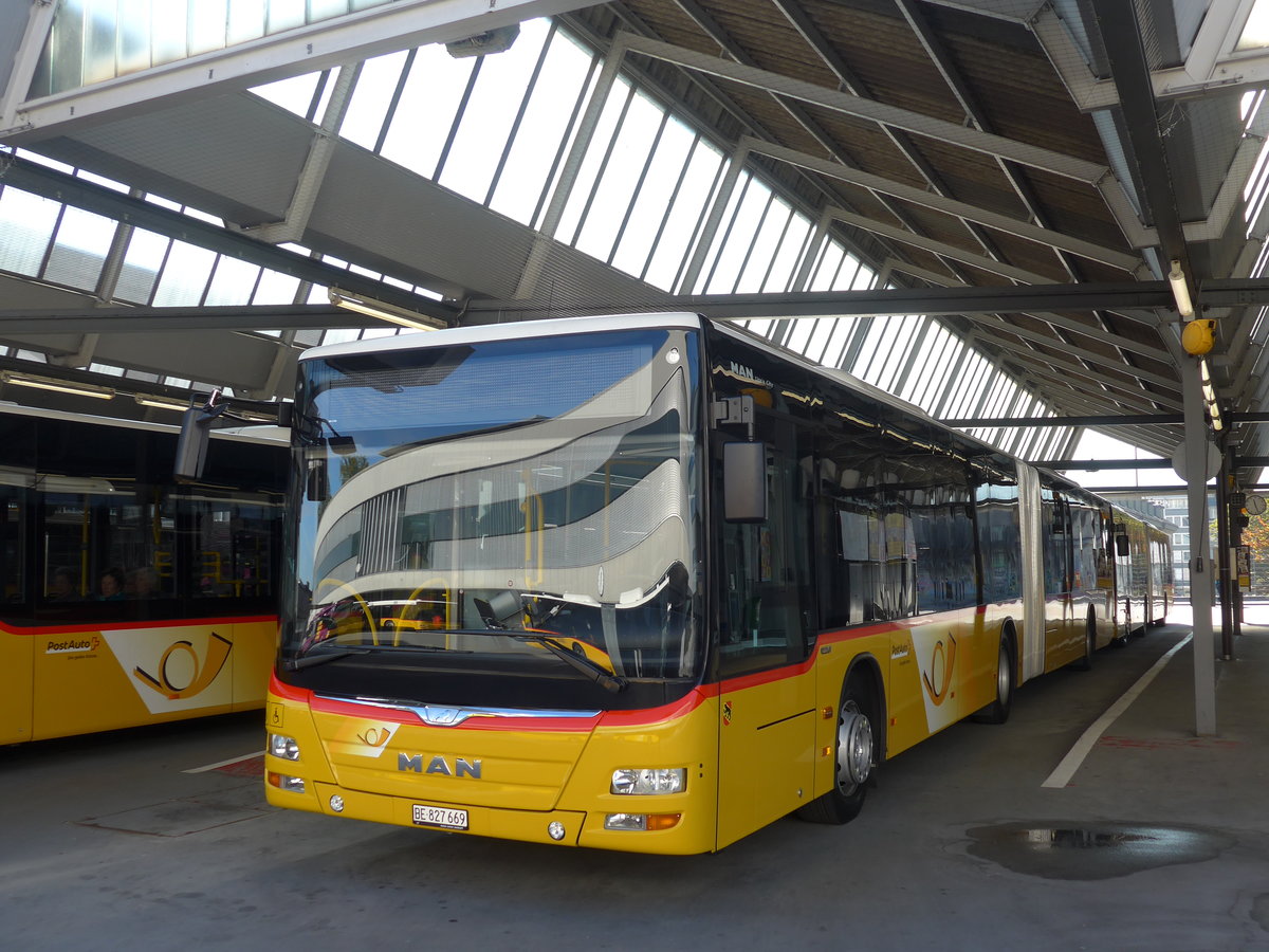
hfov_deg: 54.0
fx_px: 1246
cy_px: 476
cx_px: 634
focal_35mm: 34
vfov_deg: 41.8
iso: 80
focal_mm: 7
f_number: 2.8
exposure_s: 1/250
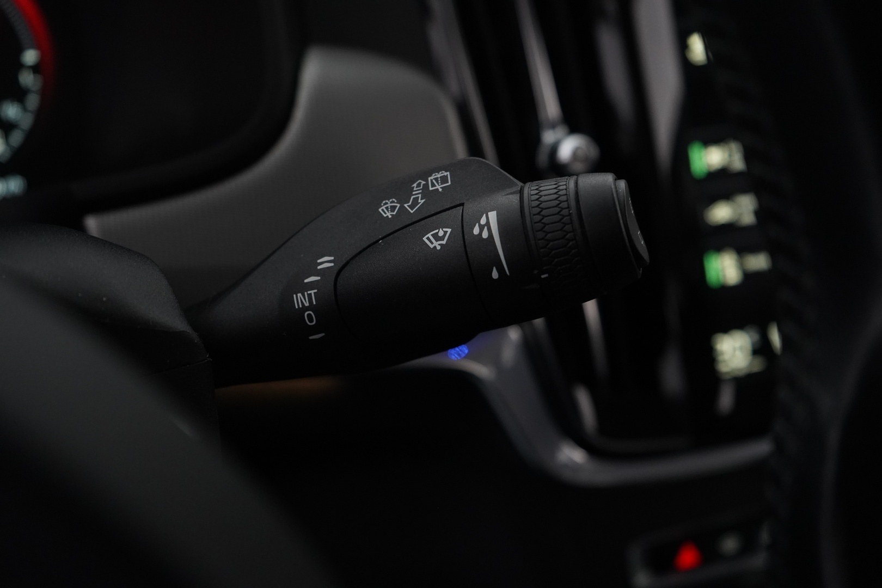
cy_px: 294
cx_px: 441
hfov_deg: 48.5
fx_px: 980
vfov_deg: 33.4
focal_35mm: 40
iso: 4000
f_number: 4.5
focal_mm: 40
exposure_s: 1/60
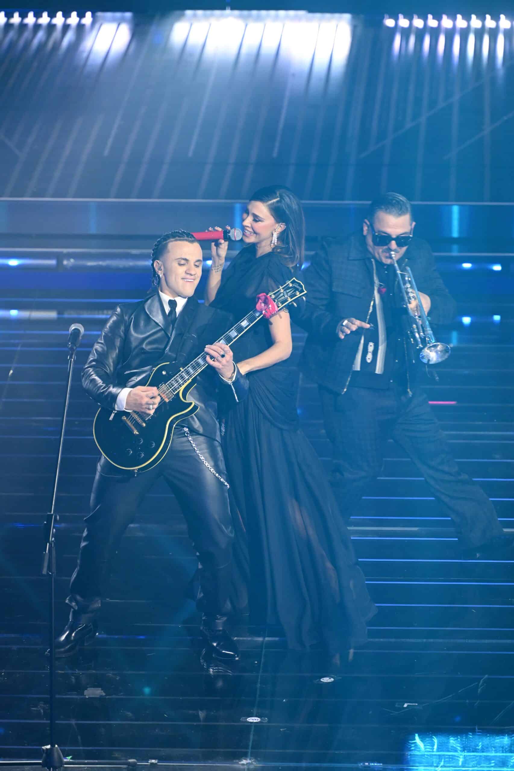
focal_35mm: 240
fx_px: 5141
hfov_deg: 5.7
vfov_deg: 8.6
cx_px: 257
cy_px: 386
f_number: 4
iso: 4000
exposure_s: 1/200
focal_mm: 240
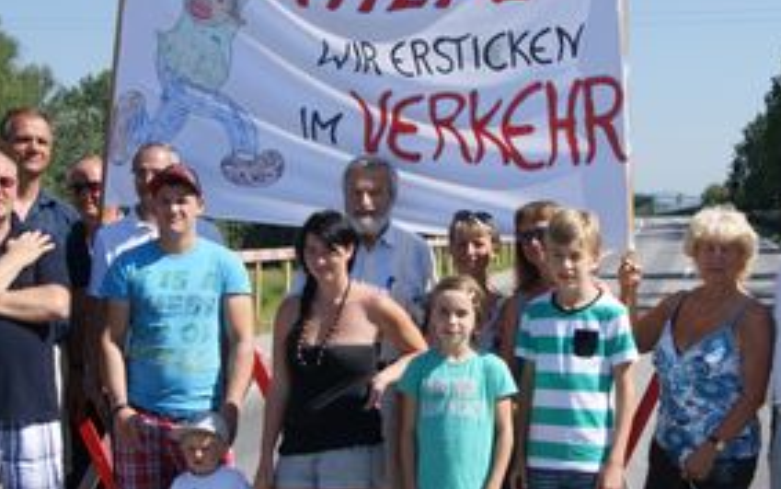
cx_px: 480
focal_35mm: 83
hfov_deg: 24.9
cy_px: 261
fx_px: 1767
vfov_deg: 15.7
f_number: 11
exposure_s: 1/100
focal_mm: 30
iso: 100
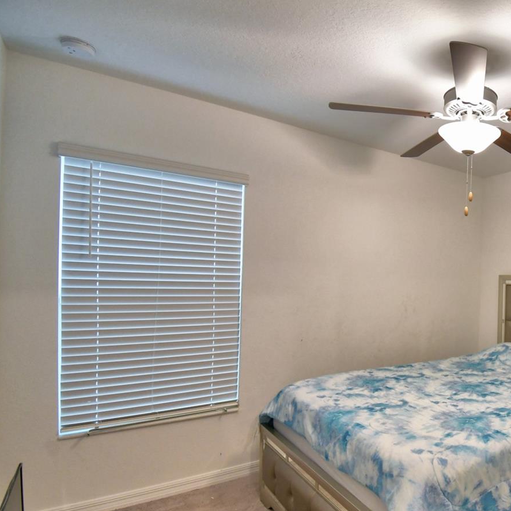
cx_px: 449
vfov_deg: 67.0
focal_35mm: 23
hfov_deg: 58.6
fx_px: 384
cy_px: 289
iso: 500
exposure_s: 1/30
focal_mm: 10
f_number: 4.5
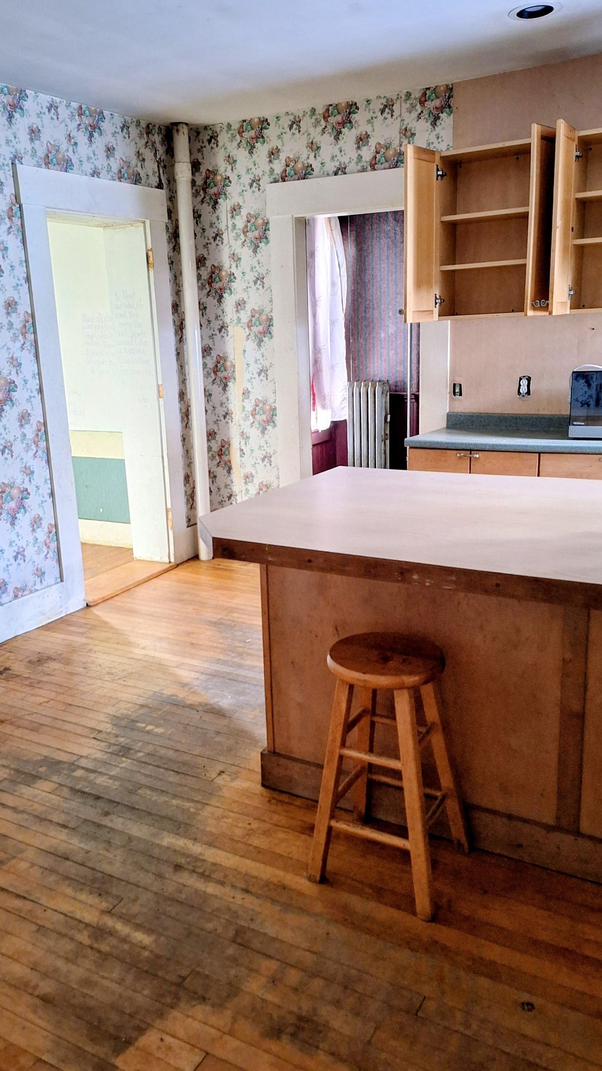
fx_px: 738
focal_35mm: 26
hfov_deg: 44.3
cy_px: 533
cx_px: 268
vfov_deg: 71.9
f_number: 1.8
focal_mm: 5.54
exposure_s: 1/30
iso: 250
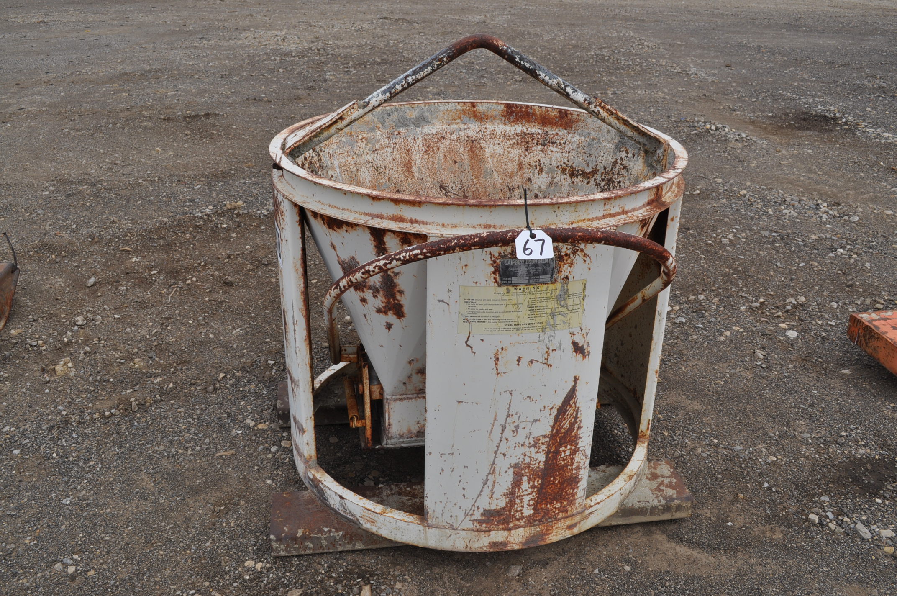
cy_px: 298
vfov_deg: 39.9
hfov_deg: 57.3
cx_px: 448
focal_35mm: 33
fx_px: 821
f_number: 10
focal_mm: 22
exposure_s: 1/400
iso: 200
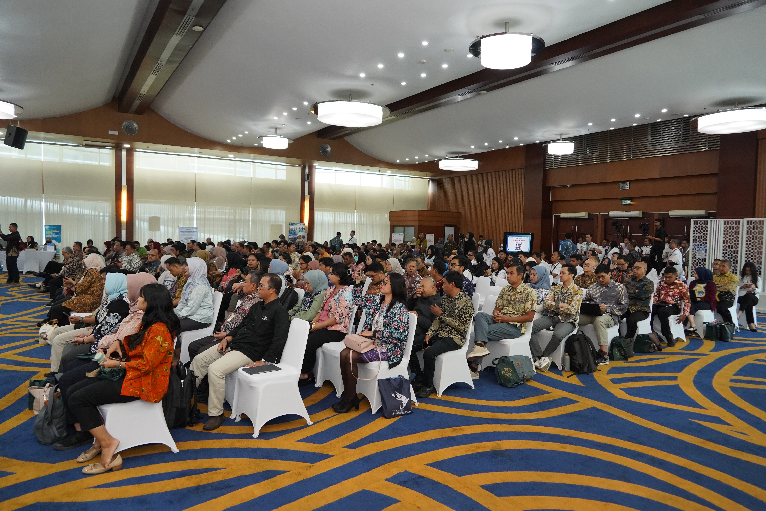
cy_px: 256
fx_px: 511
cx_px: 383
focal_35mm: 24
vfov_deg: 53.1
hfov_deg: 73.7
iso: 4000
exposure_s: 1/125
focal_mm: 24
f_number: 5
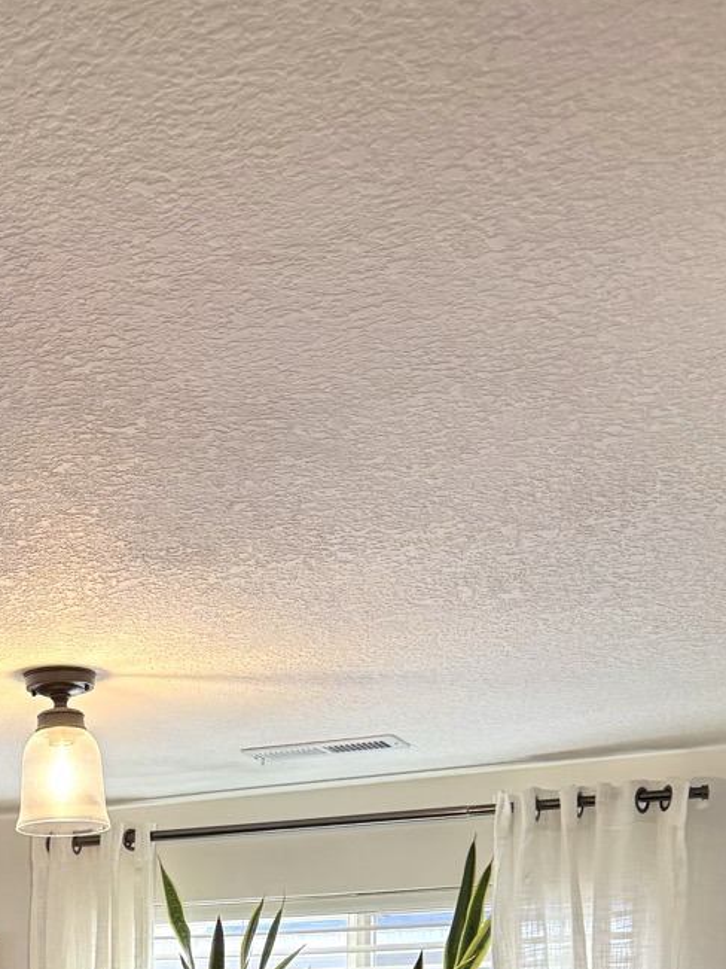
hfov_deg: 23.9
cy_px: 1134
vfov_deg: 28.8
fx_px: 1650
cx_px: 25
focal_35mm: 59
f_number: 1.78
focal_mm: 6.76
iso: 200
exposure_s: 1/120
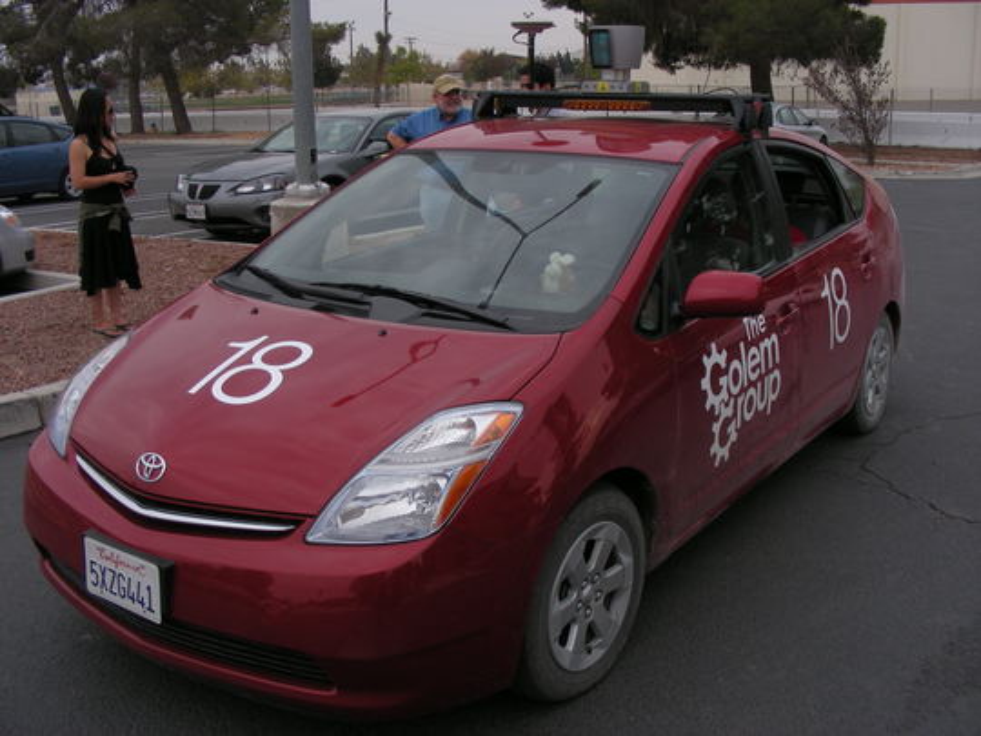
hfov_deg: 49.0
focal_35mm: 38
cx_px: 490
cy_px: 368
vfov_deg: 37.7
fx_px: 1077
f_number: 4
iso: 50
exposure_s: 1/222
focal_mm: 6.3
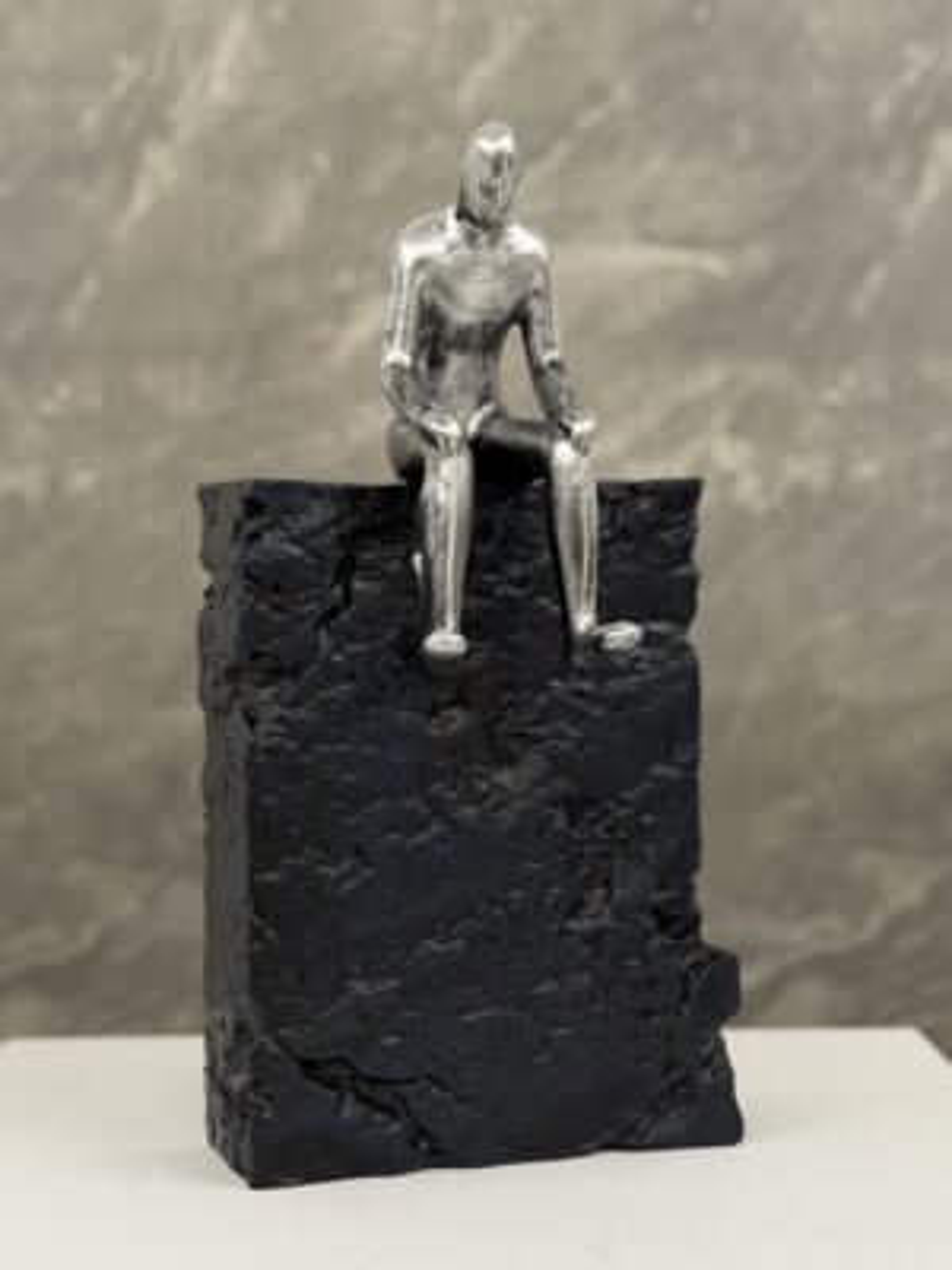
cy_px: 635
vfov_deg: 39.7
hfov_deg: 30.3
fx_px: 1760
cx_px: 476
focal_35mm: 48
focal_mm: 6.76
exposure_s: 1/50
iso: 200
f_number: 1.78
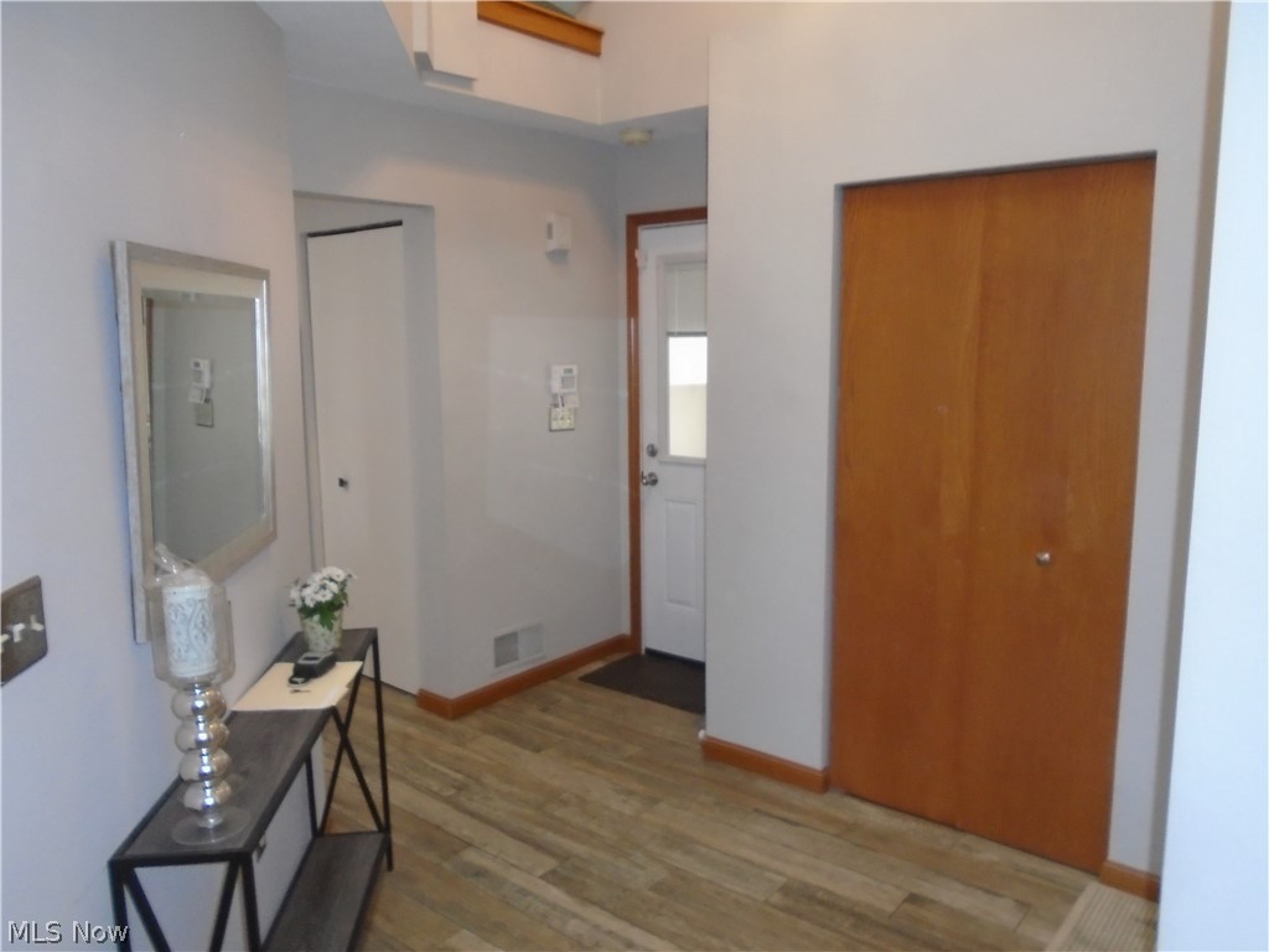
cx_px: 634
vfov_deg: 53.1
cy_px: 476
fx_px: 953
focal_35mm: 26
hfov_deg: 67.3
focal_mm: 4.6
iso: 400
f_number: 3.2
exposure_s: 1/30
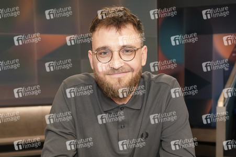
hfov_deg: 58.8
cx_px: 118
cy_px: 78
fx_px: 210
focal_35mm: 32
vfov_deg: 41.1
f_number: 5
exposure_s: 1/160
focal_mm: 32
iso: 2000
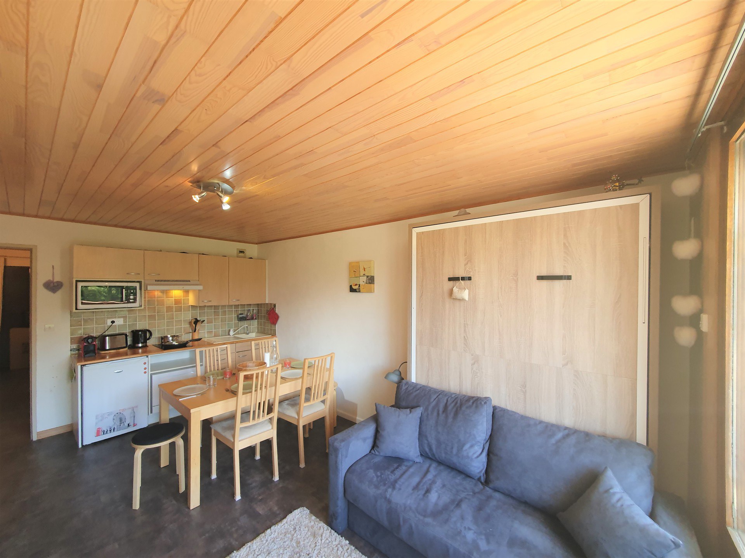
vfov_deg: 89.9
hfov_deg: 106.2
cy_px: 279
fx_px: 280
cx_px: 372
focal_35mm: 13
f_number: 2.2
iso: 100
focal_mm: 1.8
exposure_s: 1/50
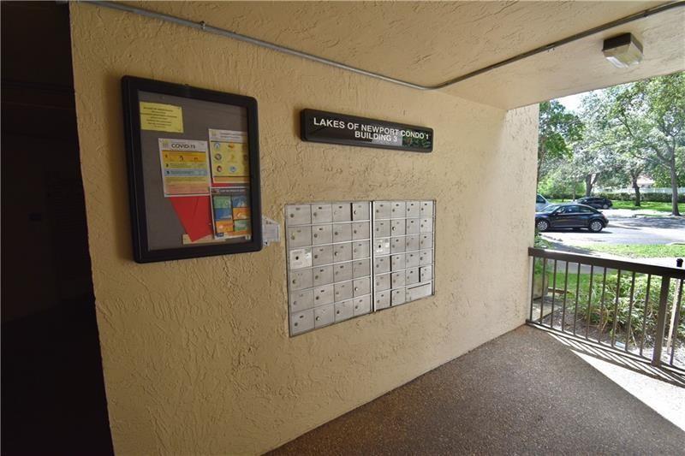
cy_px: 228
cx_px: 342
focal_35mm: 15
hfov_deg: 100.4
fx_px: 285
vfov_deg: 77.3
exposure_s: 1/250
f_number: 5.6
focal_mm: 10
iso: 360
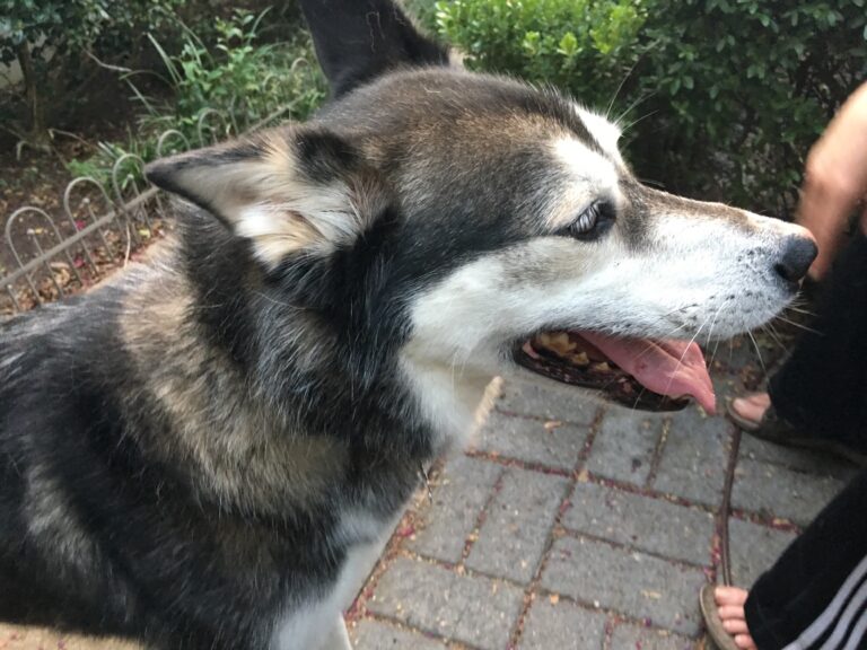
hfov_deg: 61.7
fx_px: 726
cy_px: 325
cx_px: 434
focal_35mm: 29
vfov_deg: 48.2
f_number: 2.2
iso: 80
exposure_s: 1/15
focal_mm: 4.15
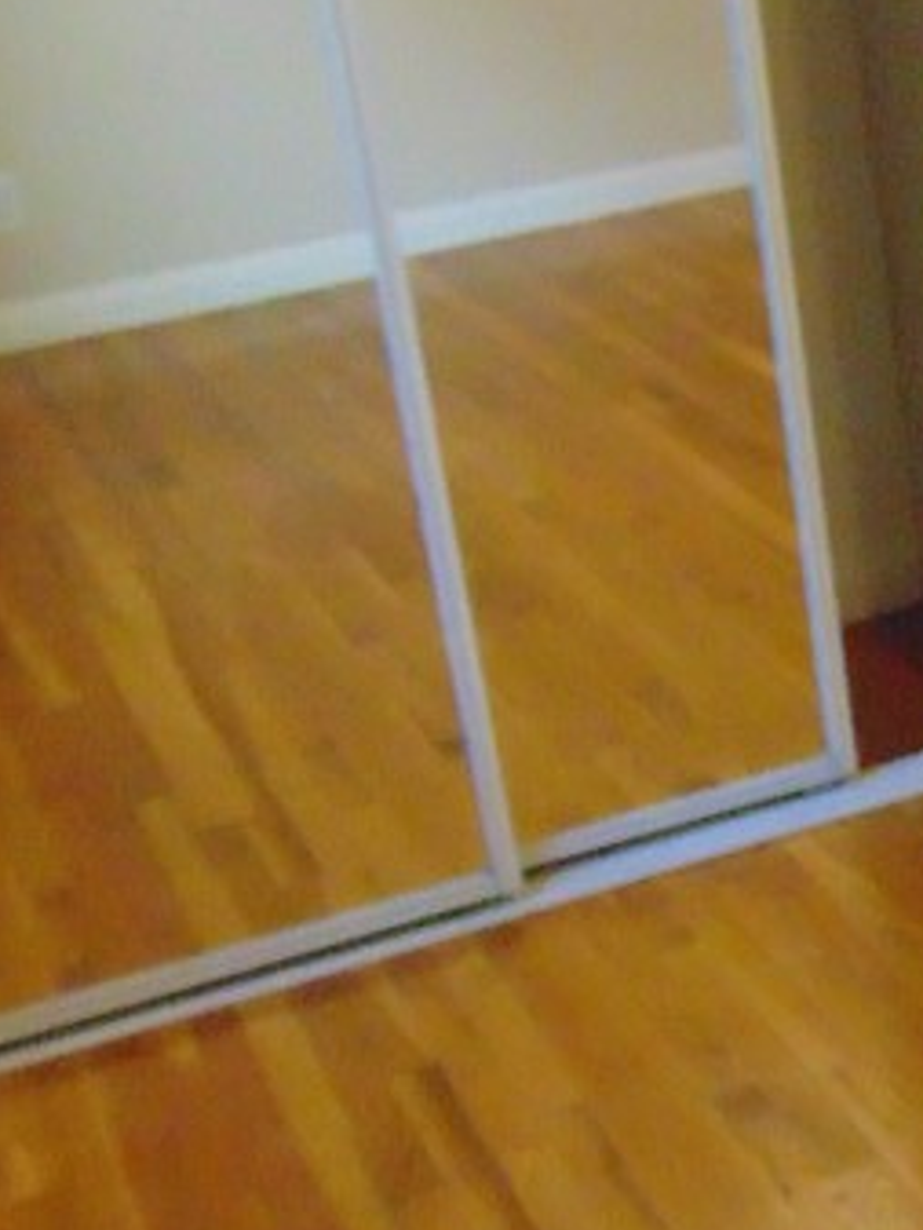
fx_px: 2700
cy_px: 569
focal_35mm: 76
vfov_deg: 25.6
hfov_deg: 18.1
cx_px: 1211
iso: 800
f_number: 3
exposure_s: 1/60
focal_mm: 4.5
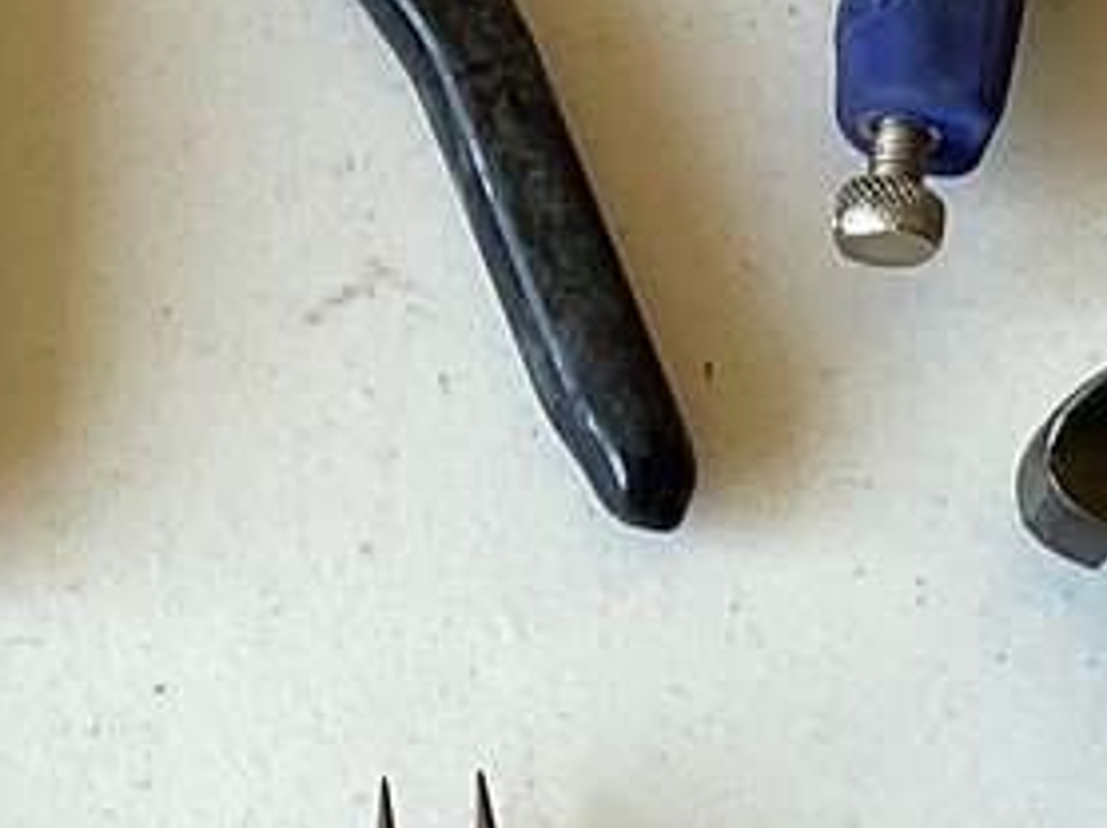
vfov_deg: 8.8
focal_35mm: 169
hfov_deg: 11.7
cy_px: 647
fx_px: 5400
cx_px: 360
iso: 64
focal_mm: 3.3
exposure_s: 1/60
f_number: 2.4
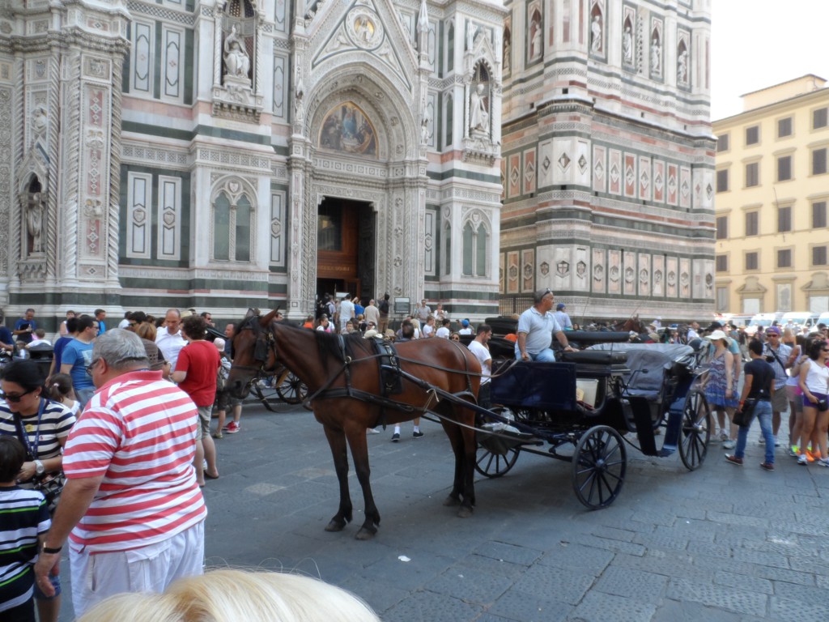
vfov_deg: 56.8
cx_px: 414
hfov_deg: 71.6
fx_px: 575
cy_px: 311
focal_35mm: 24
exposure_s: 1/180
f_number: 3.2
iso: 80
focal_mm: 4
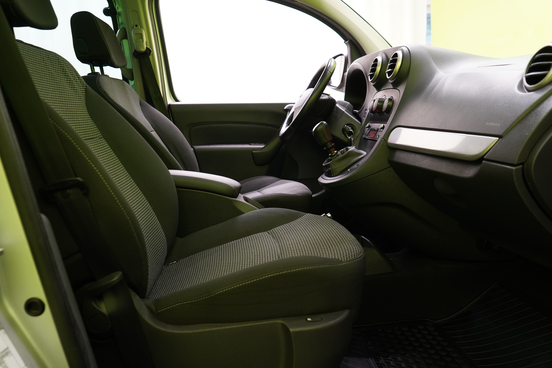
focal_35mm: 28
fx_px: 429
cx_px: 276
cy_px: 184
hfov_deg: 65.5
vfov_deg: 46.4
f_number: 5
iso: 1600
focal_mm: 28
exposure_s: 1/20
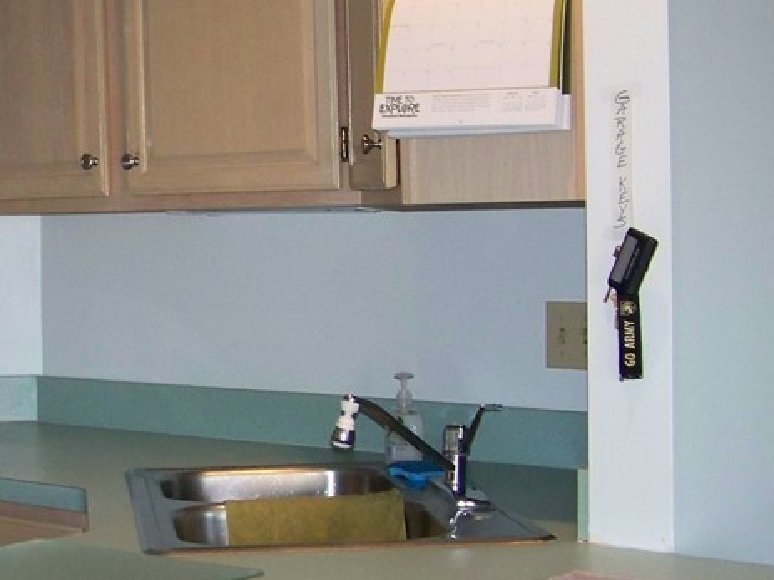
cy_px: 264
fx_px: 1878
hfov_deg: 22.5
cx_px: 15
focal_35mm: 84
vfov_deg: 17.6
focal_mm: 6.3
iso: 200
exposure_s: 1/30
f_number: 2.8
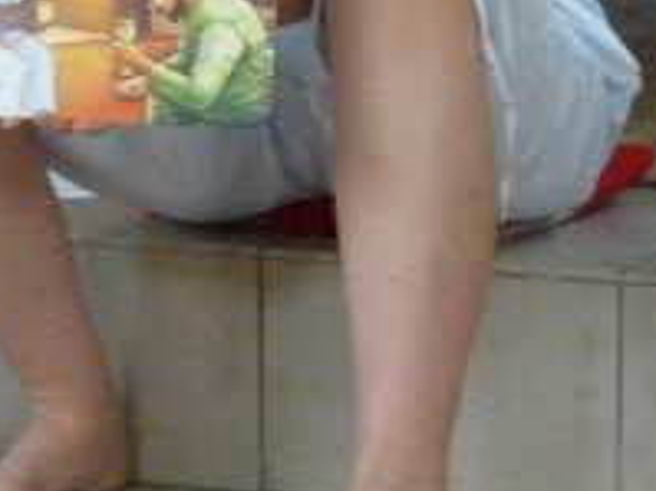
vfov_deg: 5.0
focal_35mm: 296
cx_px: 125
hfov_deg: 6.7
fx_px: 5606
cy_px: -56
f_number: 3.2
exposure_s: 1/10
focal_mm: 9.2
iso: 400
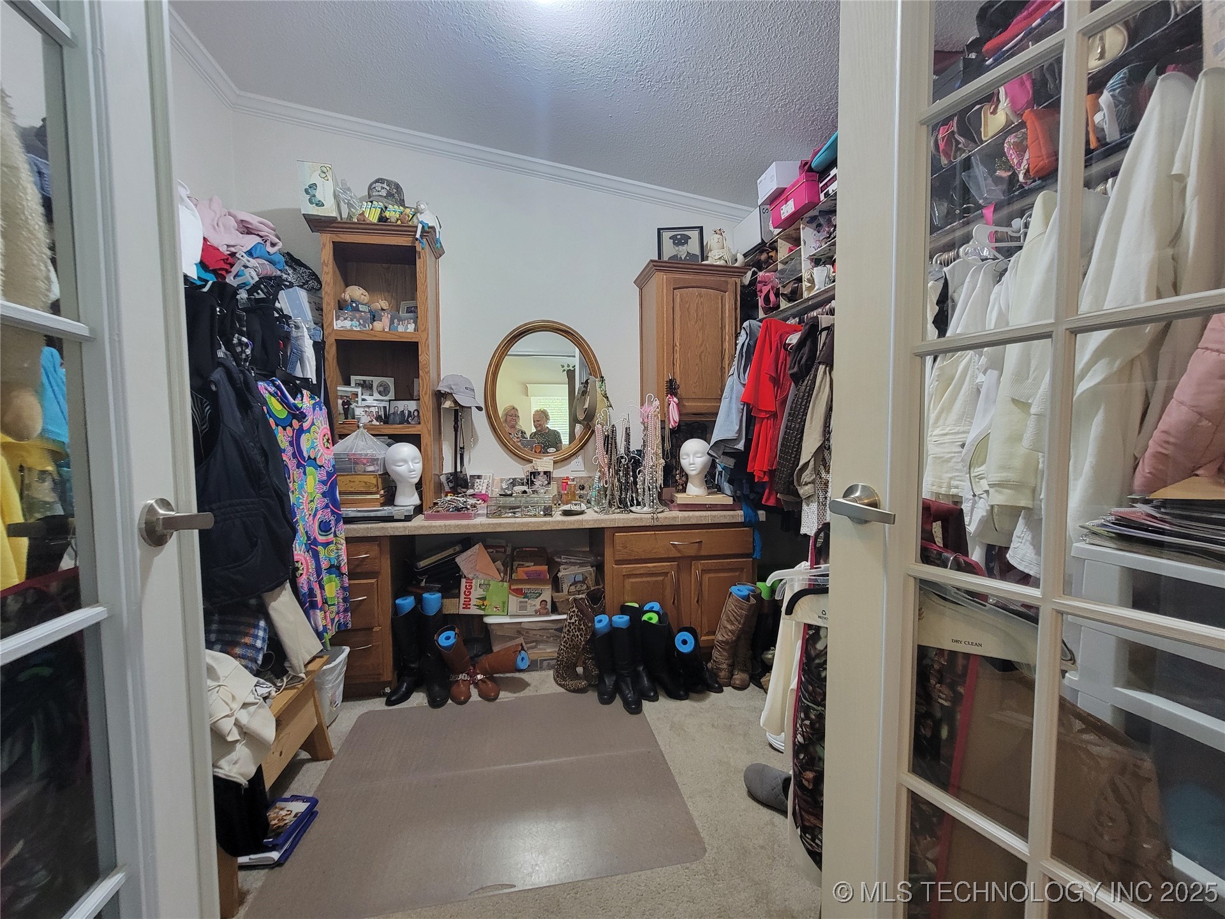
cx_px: 612
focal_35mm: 13
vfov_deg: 89.9
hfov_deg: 106.2
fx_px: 460
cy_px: 460
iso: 320
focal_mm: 2.2
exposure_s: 1/40
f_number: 2.2
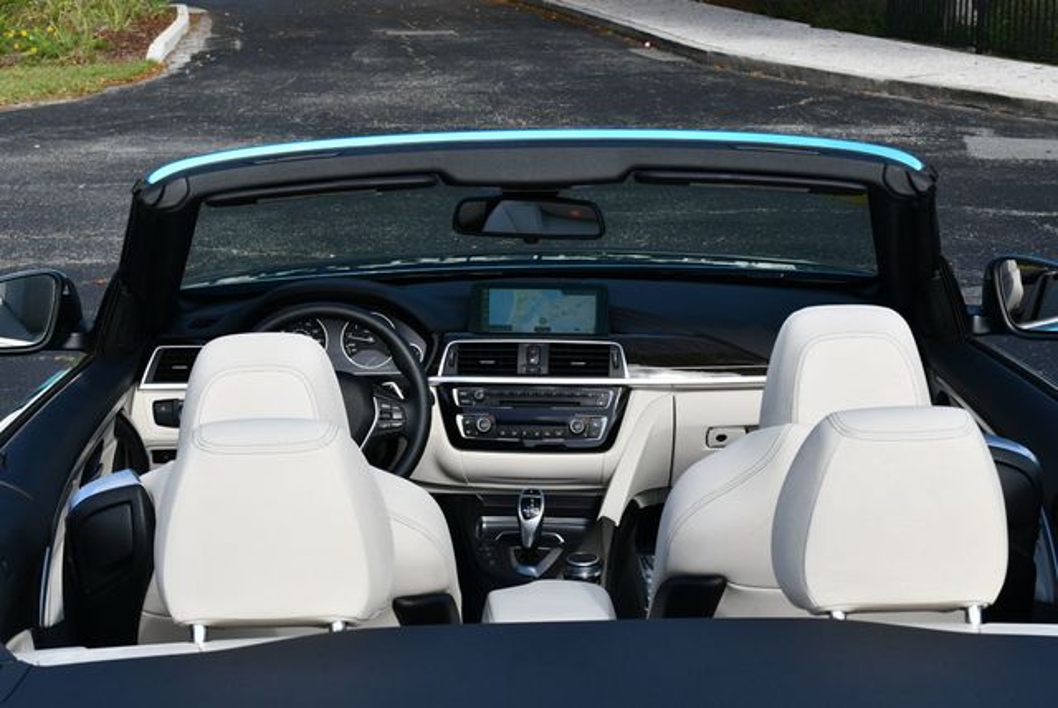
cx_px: 529
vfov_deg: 20.1
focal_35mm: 68
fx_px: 2000
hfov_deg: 29.6
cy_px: 354
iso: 180
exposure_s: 1/250
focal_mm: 34
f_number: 8
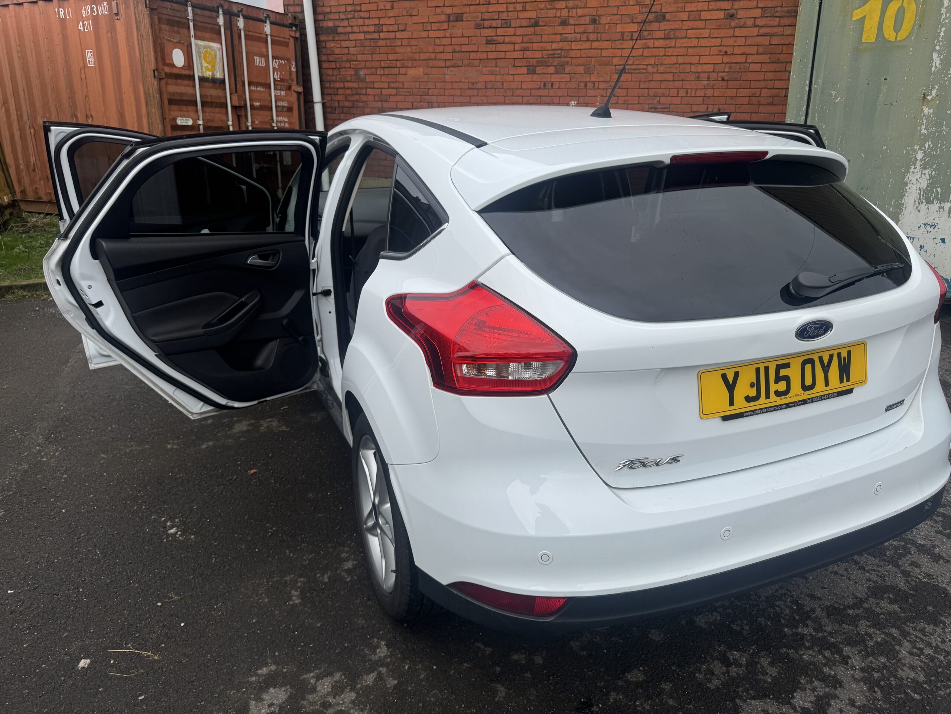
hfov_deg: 71.6
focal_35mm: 24
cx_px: 476
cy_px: 357
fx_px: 659
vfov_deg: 56.8
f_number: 1.78
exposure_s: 1/2959
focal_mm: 6.76
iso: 80
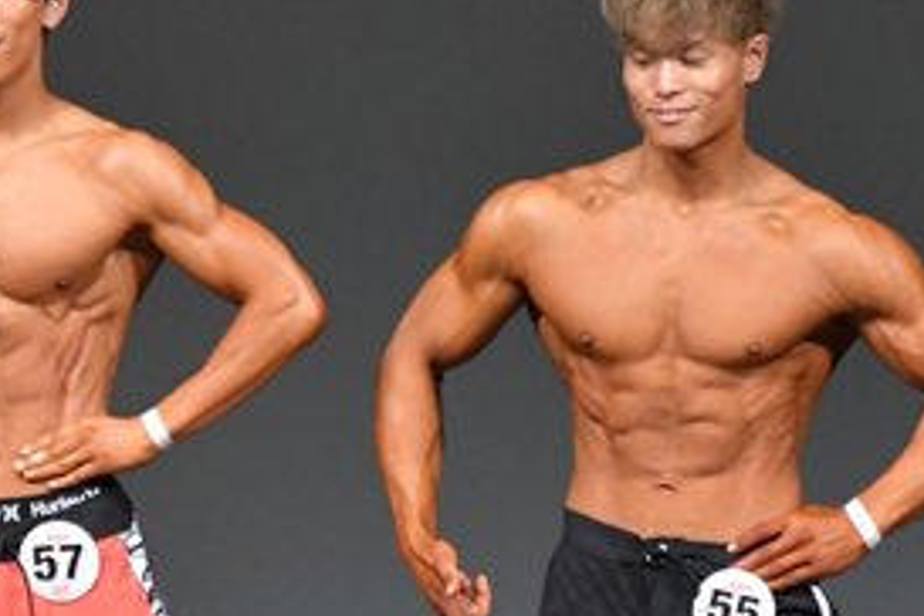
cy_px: 558
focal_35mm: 895
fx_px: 22970
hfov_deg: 2.3
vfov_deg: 1.5
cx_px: 347
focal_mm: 210
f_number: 5.6
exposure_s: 1/400
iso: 4000
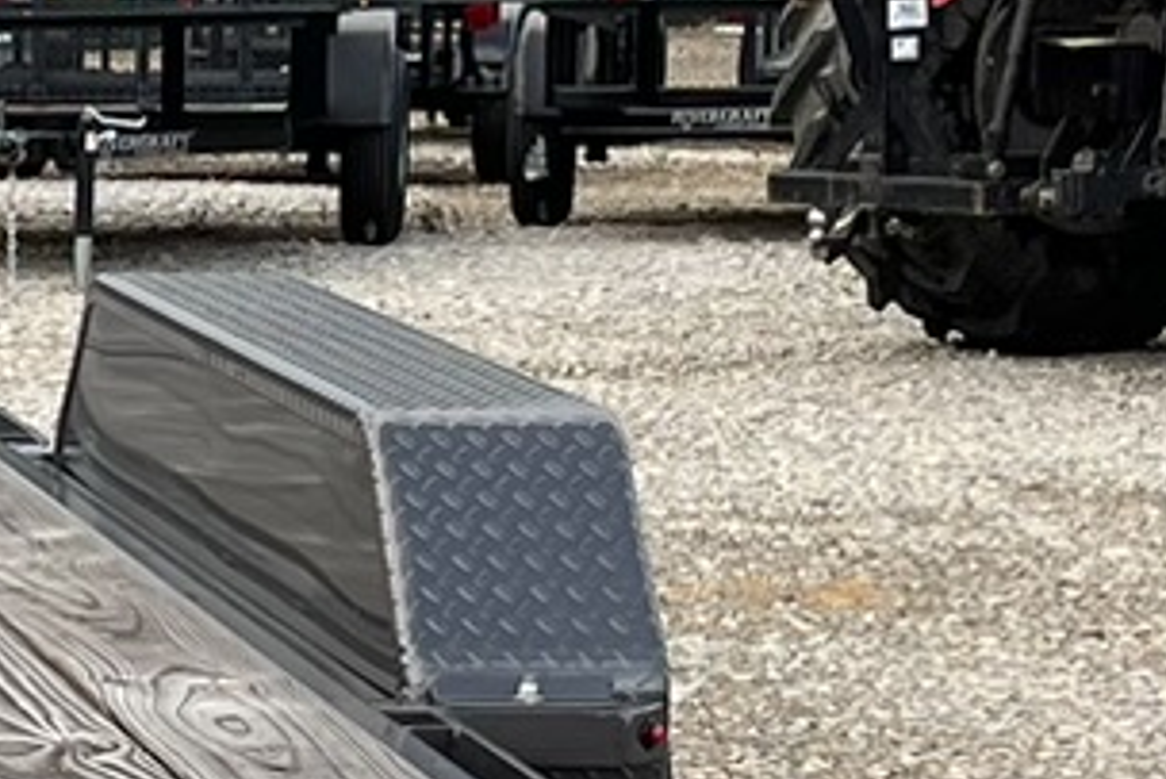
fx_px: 5897
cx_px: -744
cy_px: 821
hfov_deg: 10.8
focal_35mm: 182
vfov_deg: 7.5
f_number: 1.6
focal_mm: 5.1
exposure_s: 1/445
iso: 50
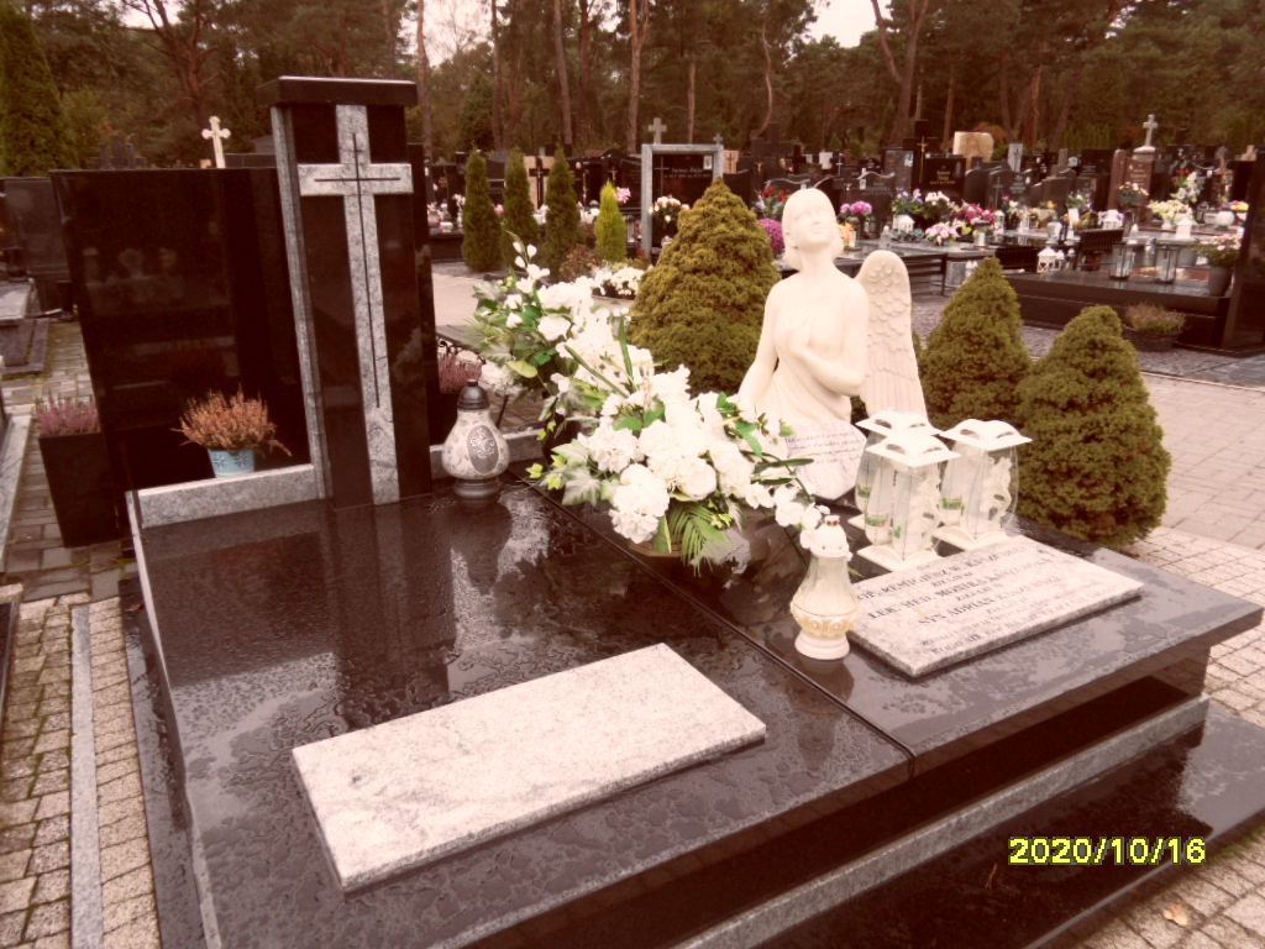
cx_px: 632
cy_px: 474
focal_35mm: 24
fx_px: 877
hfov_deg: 71.6
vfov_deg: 56.8
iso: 80
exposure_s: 1/180
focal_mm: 3.9
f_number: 3.2
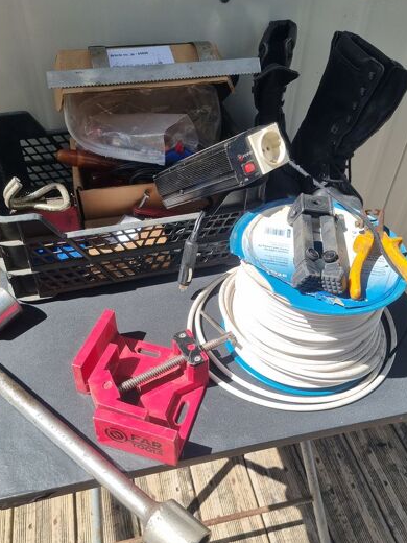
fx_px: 502
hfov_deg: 44.1
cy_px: 273
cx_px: 218
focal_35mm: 32
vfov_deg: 56.8
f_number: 1.8
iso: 50
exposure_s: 1/1957
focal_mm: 5.4
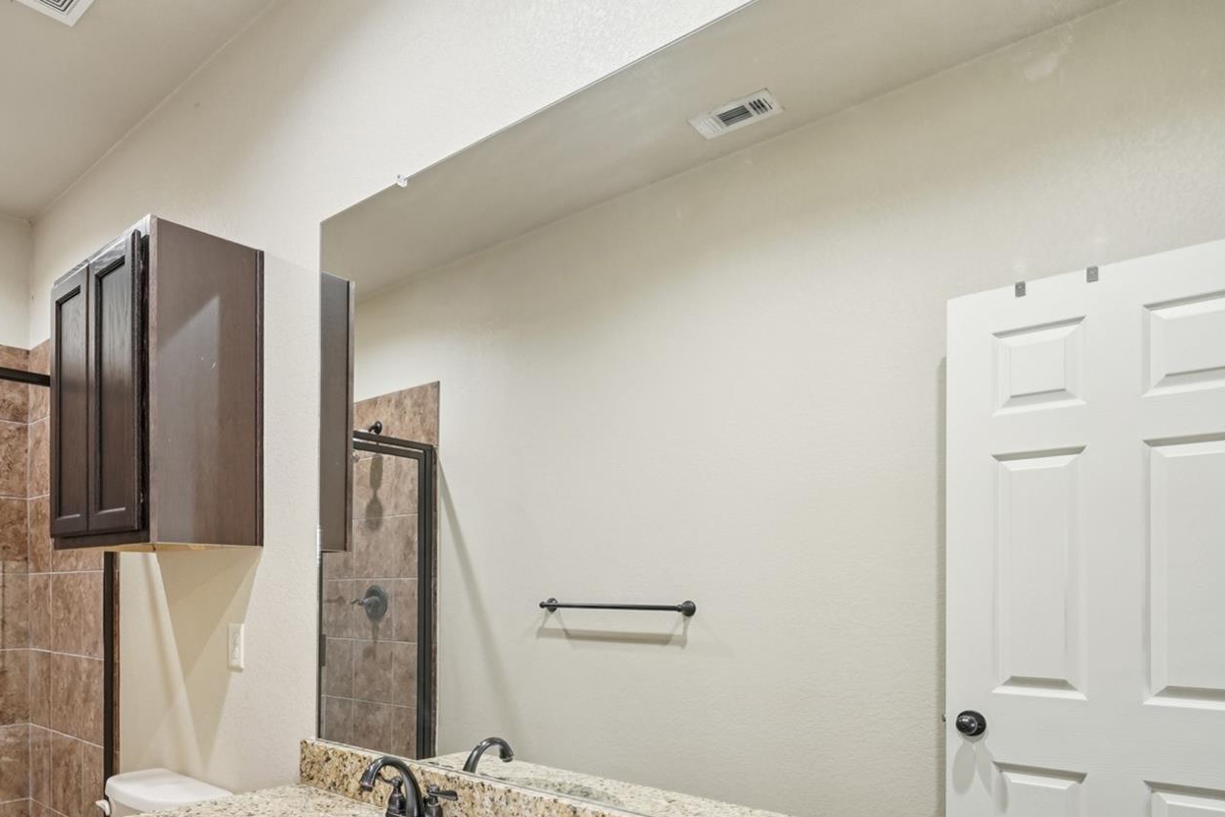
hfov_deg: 72.3
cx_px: 446
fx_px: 816
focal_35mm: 24
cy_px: 592
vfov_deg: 51.3
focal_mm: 14.6
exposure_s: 1/13
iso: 800
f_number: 8
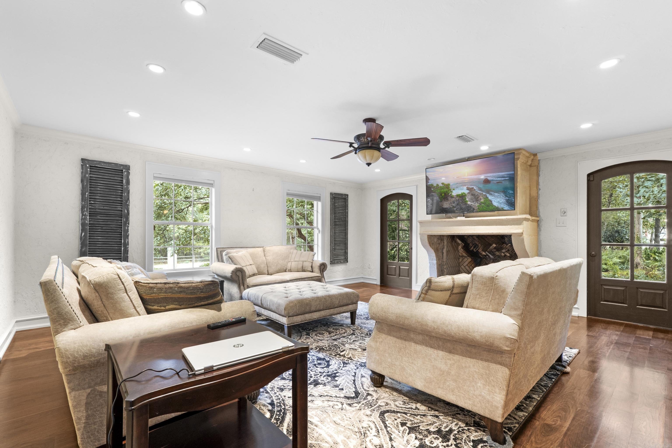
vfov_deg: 77.3
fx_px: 280
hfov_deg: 100.4
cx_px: 336
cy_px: 224
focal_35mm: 15
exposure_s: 2
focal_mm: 10
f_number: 9
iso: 200
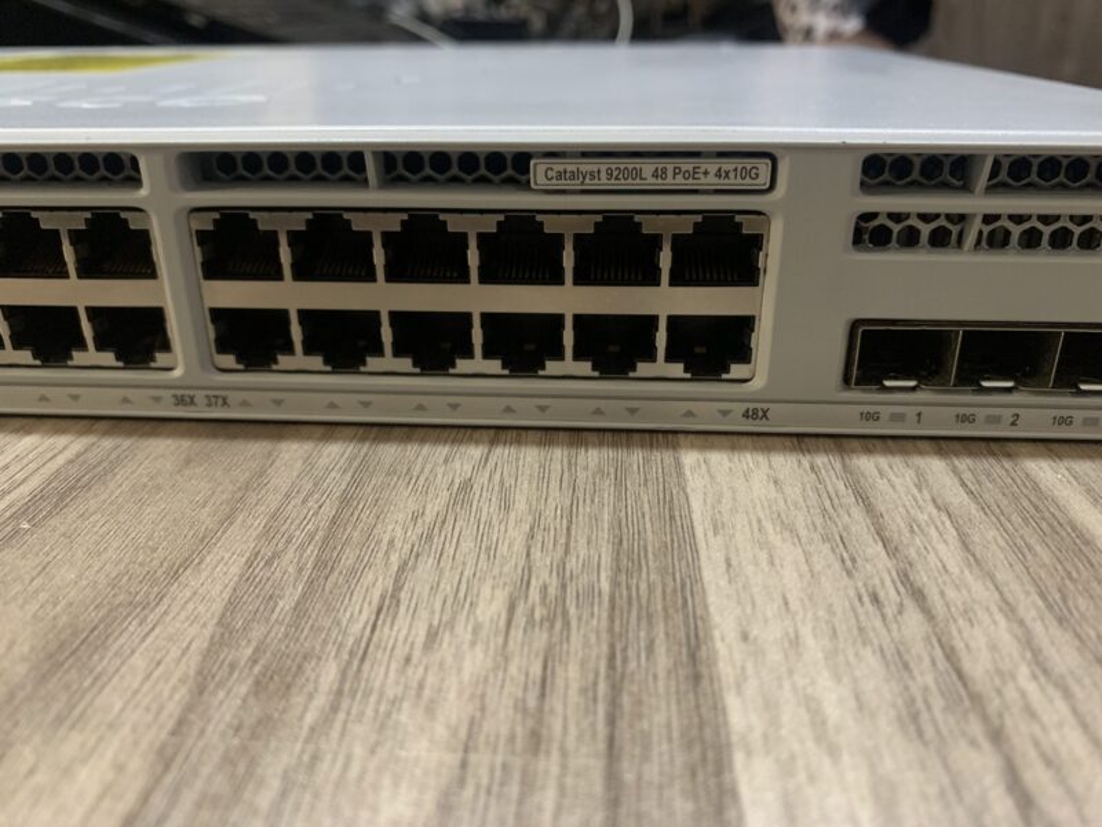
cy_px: 414
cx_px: 551
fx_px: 828
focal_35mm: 26
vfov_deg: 53.1
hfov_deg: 67.3
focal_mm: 4.25
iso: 400
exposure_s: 1/55
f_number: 1.8
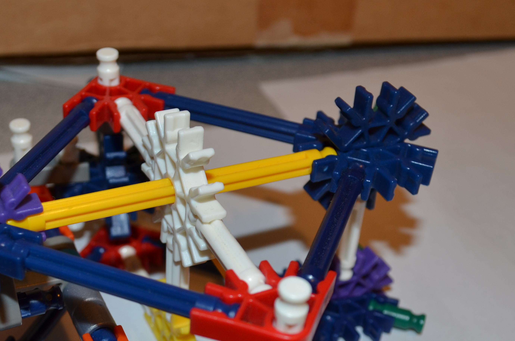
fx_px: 842
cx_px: 200
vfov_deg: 22.7
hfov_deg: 33.9
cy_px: 254
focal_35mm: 59
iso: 200
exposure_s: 1/30
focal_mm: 22
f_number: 5.6
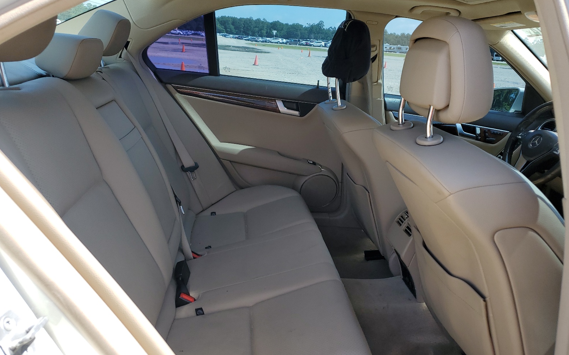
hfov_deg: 66.5
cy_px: 163
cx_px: 282
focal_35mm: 28
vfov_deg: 44.5
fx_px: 434
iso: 50
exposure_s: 1/833
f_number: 1.5
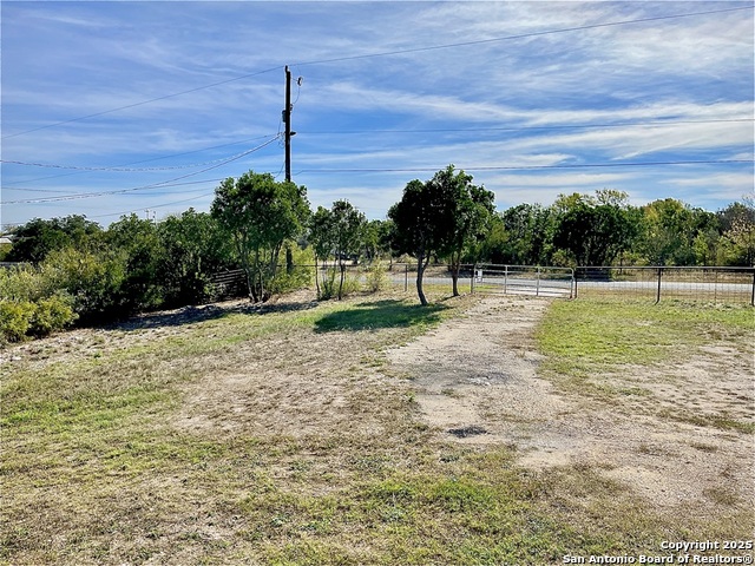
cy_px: 283
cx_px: 378
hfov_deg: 67.3
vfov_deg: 53.1
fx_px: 567
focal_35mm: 26
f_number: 1.6
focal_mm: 5.1
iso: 50
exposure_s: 1/6173
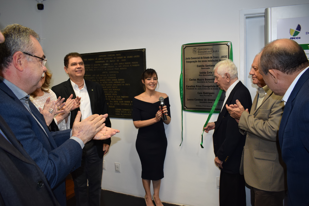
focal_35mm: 27
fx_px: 232
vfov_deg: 47.9
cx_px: 154
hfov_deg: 67.4
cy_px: 103
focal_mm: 18
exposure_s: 1/160
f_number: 5.6
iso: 1600
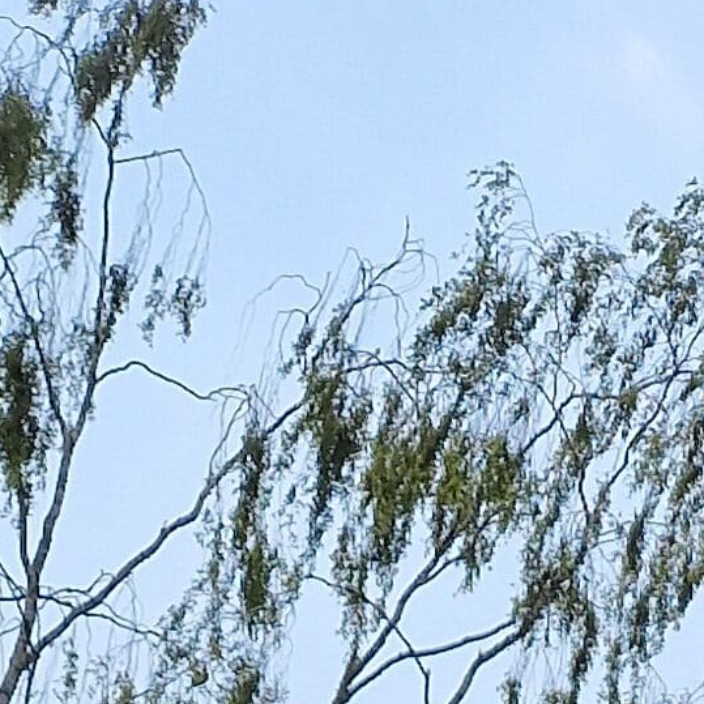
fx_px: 3474
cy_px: 2433
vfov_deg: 8.5
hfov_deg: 11.2
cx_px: 960
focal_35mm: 151
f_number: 1.8
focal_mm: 5.4
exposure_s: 1/2560
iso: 50
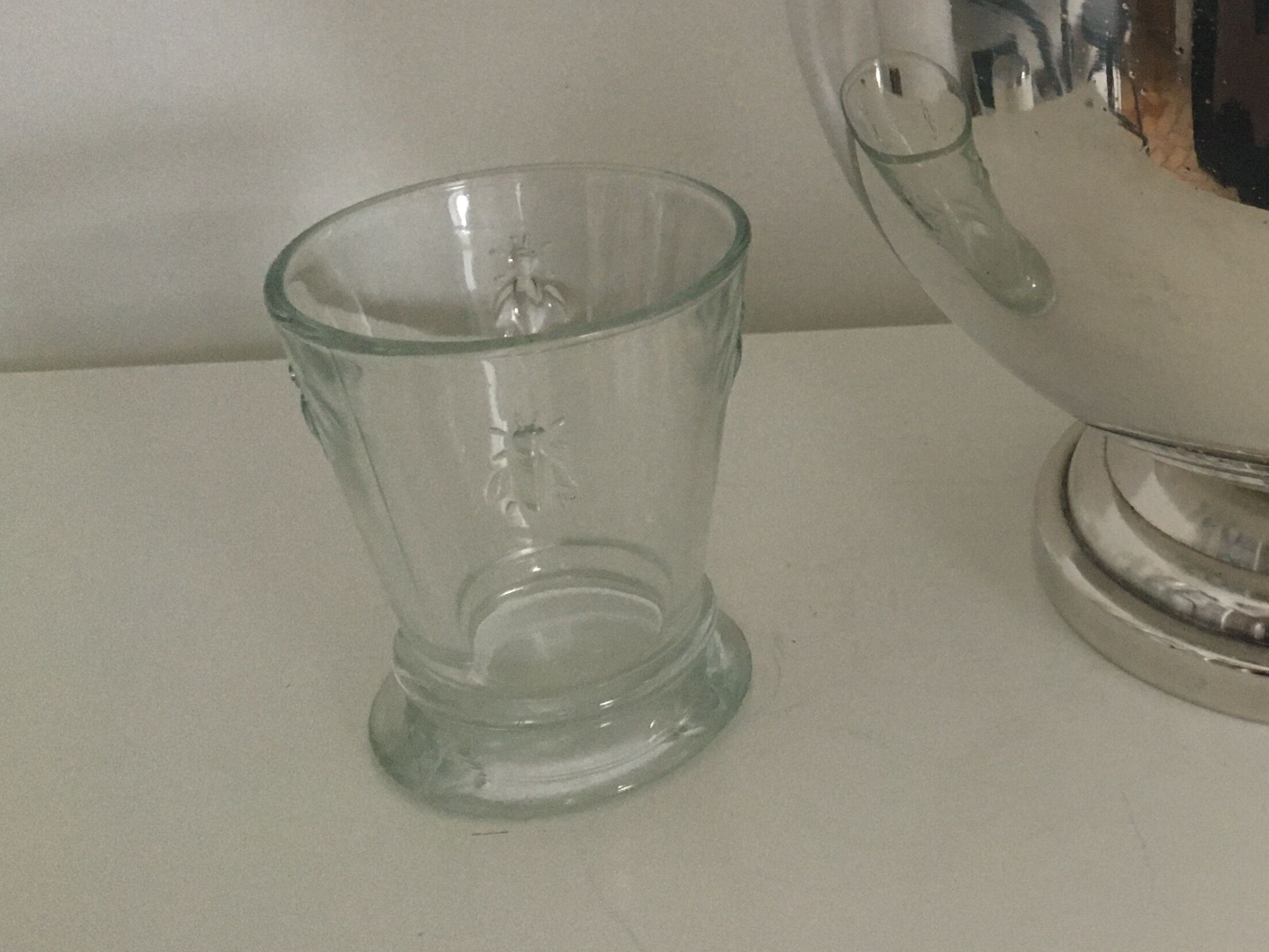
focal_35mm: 53
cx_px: 1146
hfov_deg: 34.2
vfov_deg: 26.7
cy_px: 106
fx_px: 1943
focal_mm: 4.15
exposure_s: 1/33
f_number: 2.2
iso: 200
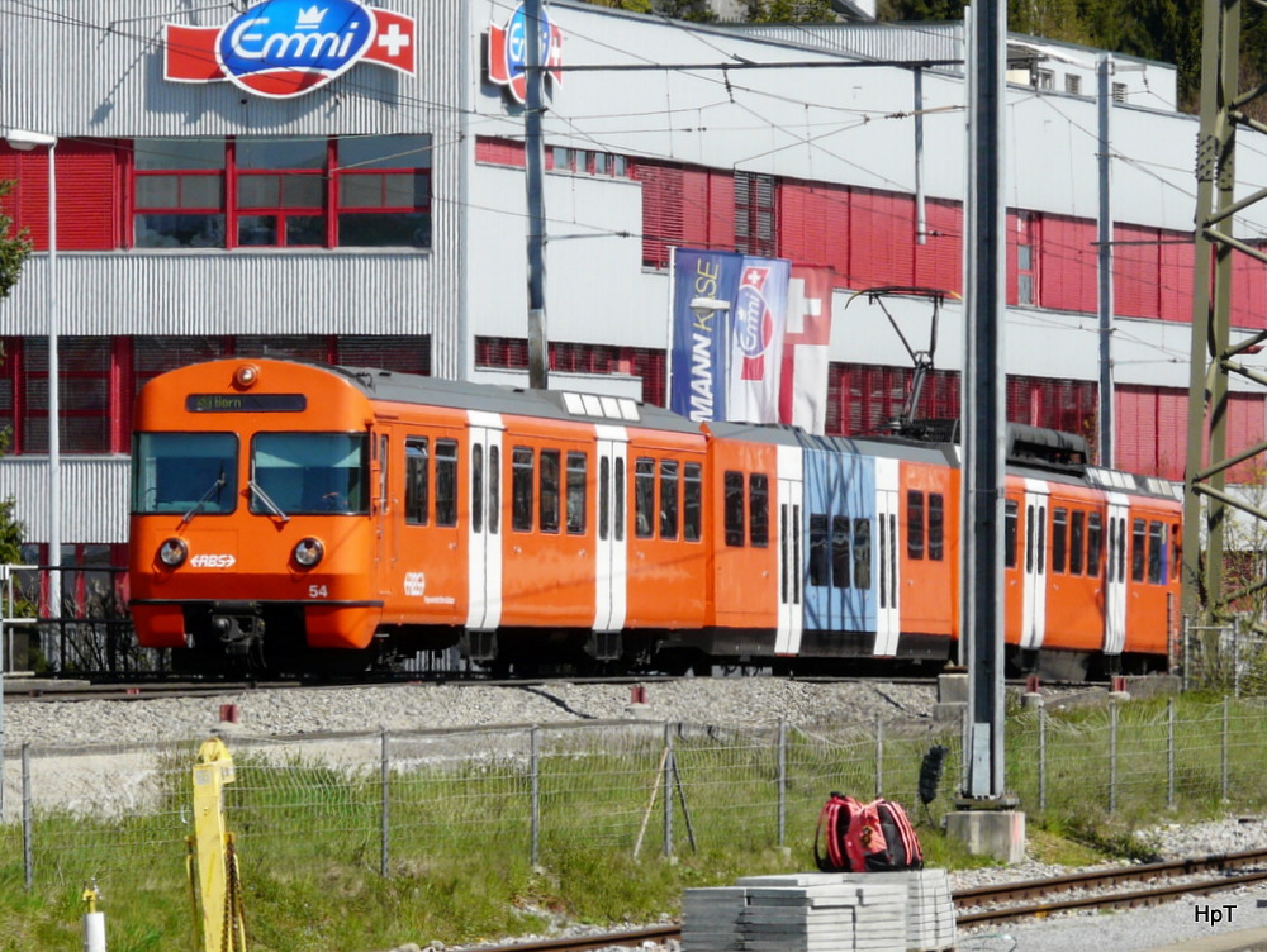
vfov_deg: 7.7
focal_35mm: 193
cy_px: 476
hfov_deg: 10.2
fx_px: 7071
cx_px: 634
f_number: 5.6
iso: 100
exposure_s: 1/500
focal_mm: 31.7
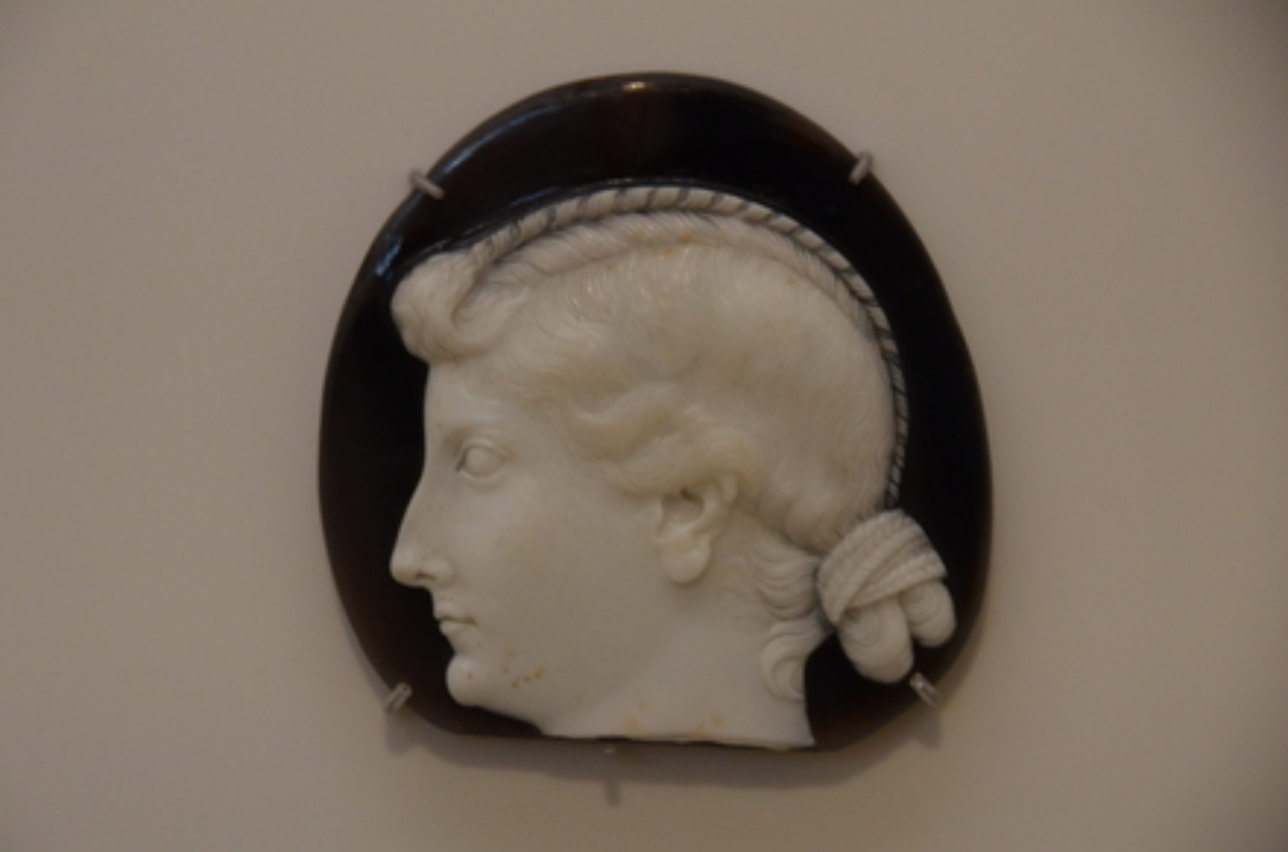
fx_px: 9368
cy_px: 426
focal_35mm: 262
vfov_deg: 5.2
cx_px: 644
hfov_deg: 7.9
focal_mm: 175
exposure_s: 1/50
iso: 2000
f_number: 6
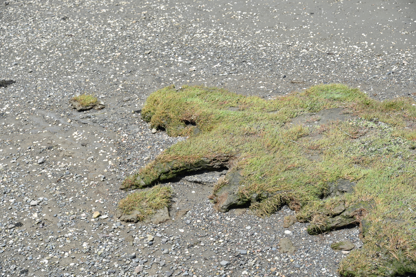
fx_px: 1214
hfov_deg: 19.5
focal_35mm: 105
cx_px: 208
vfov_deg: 13.0
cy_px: 138
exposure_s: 1/250
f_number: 7.1
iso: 100
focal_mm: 105
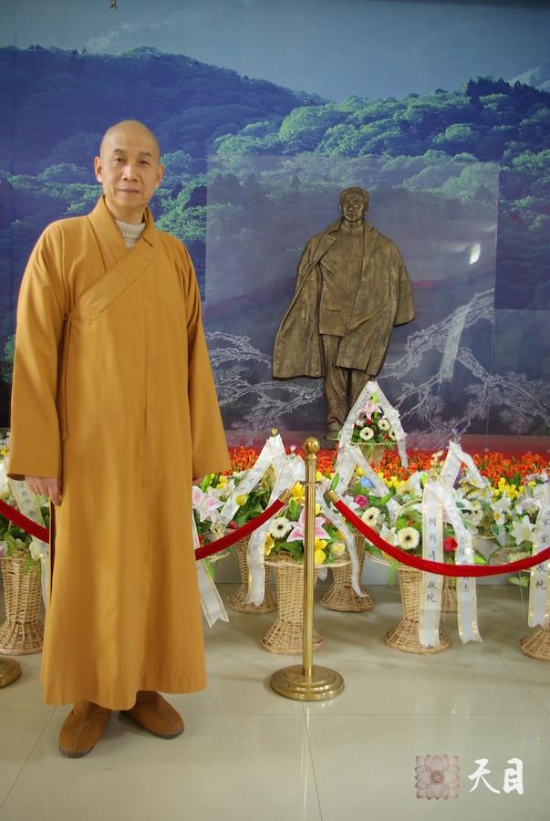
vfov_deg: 59.4
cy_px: 410
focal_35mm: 32
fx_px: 719
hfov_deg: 41.8
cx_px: 275
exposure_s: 1/4
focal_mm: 21
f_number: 4
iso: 200
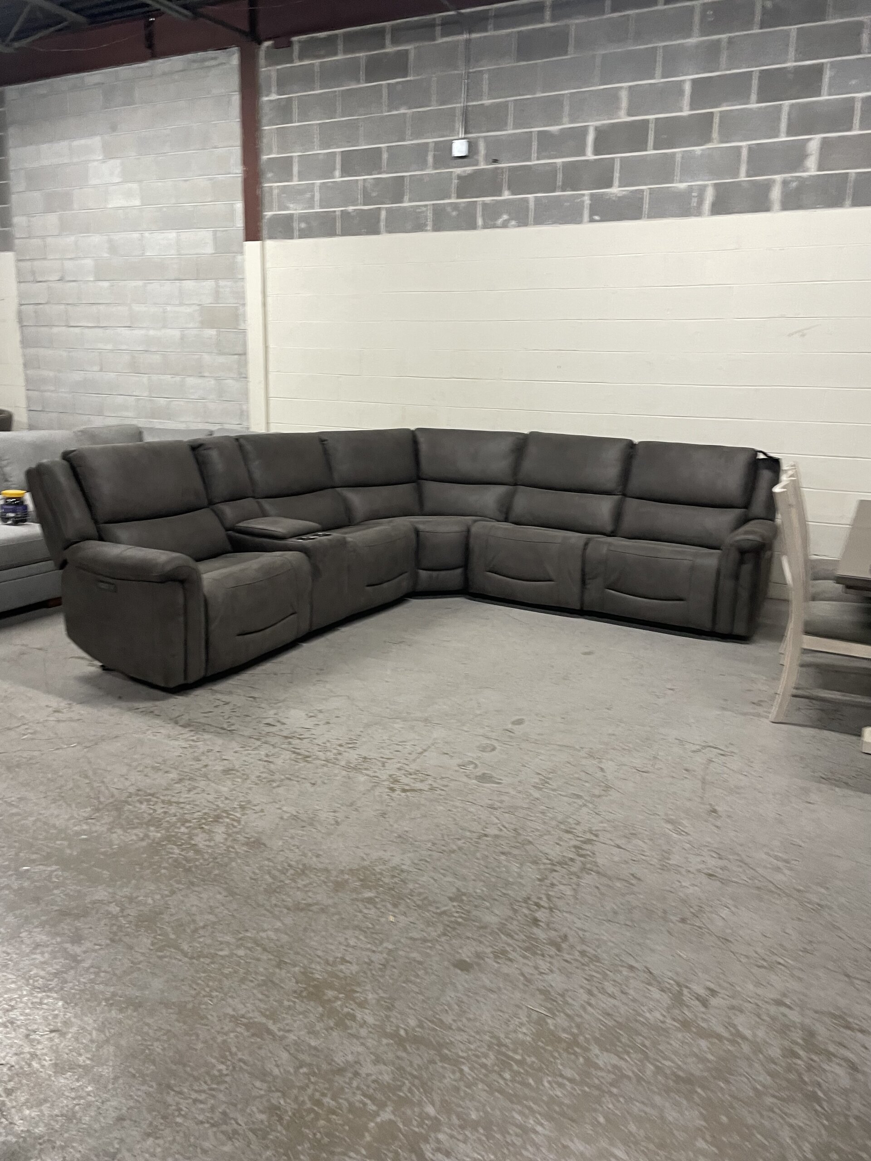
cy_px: 580
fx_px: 872
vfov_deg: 67.3
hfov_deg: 53.1
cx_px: 436
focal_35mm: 26
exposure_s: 1/60
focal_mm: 4.2
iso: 200
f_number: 1.6
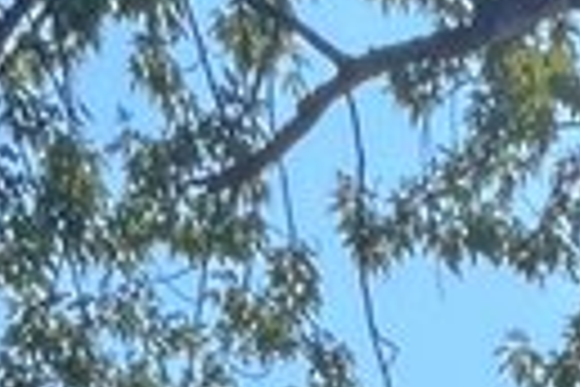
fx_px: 1917
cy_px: 2050
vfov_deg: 6.0
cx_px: 1099
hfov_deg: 14.7
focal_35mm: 119
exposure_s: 1/508
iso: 32
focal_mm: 1.57
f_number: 1.8
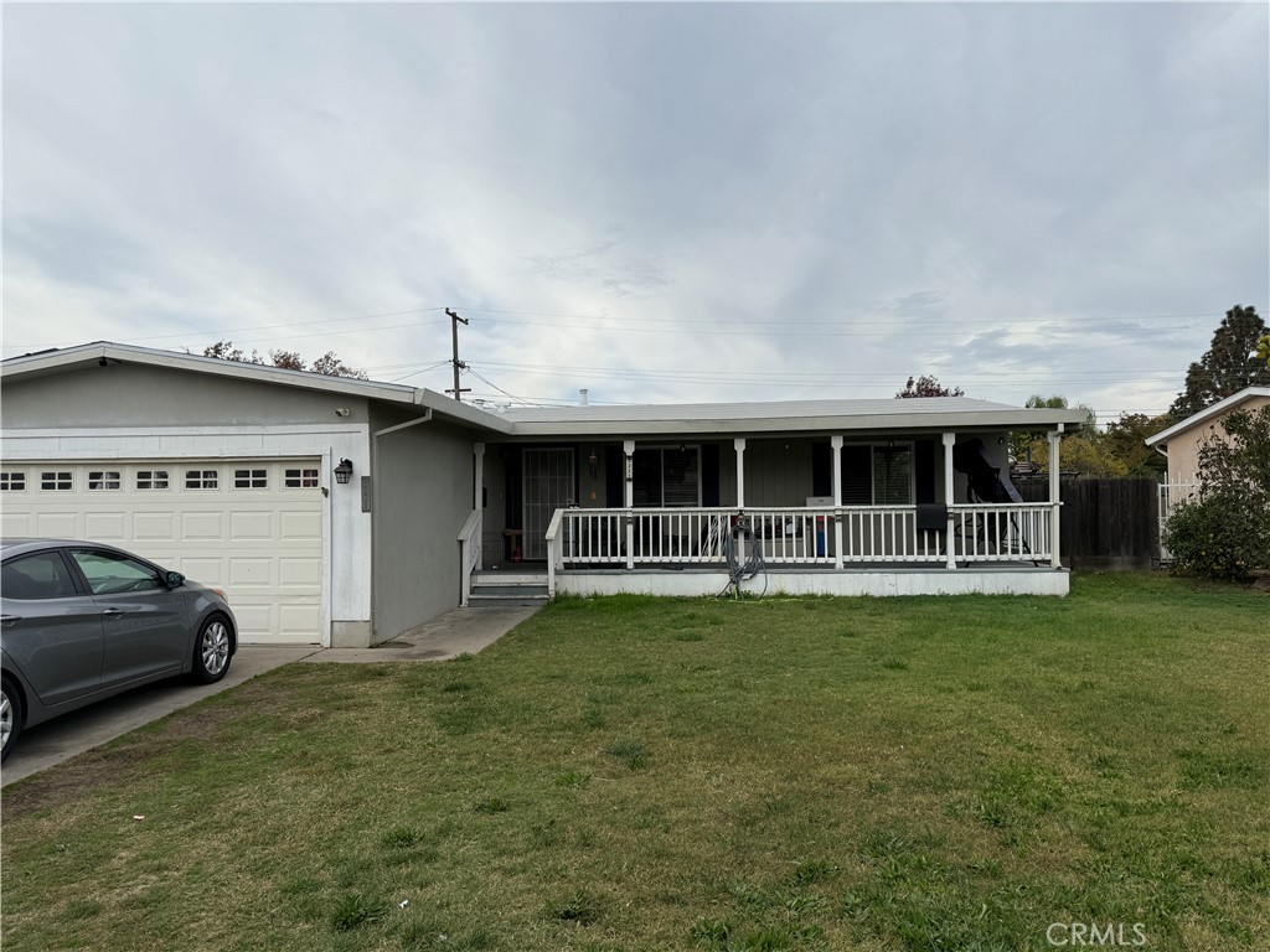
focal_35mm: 24
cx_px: 635
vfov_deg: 56.8
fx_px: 881
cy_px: 476
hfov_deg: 71.6
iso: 80
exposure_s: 1/4405
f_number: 1.78
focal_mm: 6.76
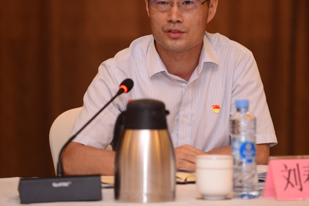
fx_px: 1829
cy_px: 51
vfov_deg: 6.4
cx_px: 187
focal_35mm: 213
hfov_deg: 9.7
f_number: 2.8
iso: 800
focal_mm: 140
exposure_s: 1/100
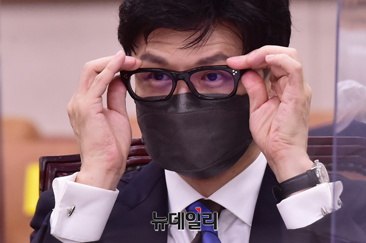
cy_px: 122
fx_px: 4064
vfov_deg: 3.4
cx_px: 183
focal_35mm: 400
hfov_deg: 5.2
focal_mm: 400
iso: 4000
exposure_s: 1/160
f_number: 8
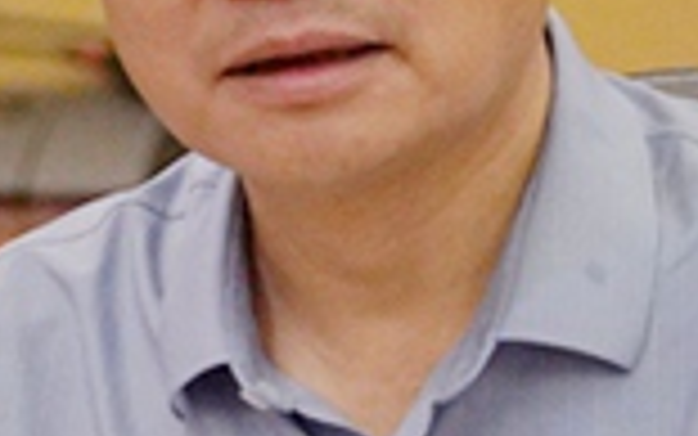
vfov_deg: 2.7
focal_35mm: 482
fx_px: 9172
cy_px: 225
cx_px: 473
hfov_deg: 4.4
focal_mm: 105
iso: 4000
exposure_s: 1/200
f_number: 4.5
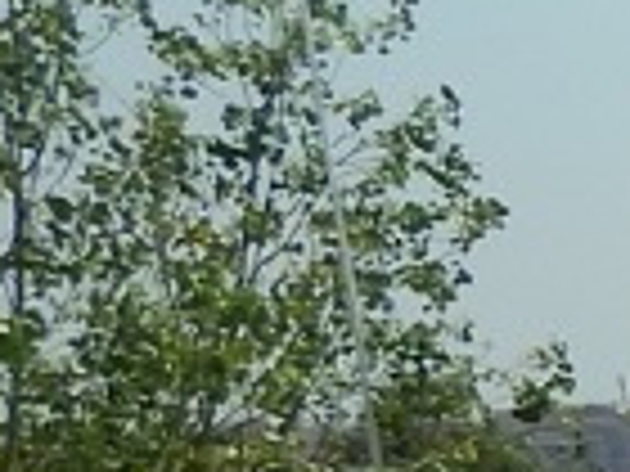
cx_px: 2372
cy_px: 823
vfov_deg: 8.2
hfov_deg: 8.0
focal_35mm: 175
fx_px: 3185
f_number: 6
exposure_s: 1/800
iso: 125
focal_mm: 4
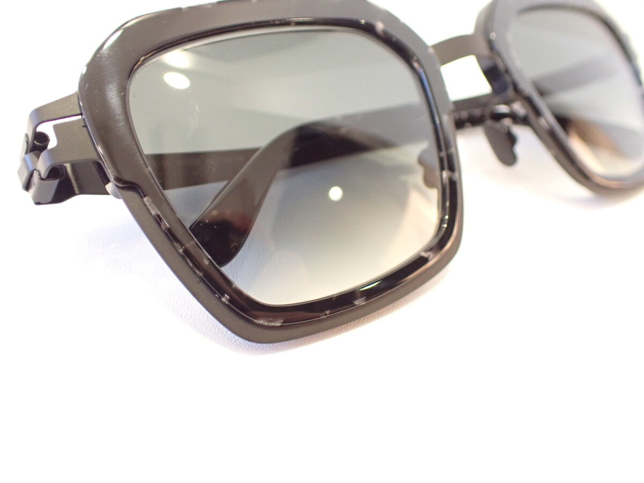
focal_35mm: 30
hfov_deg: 60.0
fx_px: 558
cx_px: 322
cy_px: 242
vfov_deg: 46.8
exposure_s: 1/50
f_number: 2.3
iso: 800
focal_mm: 5.4
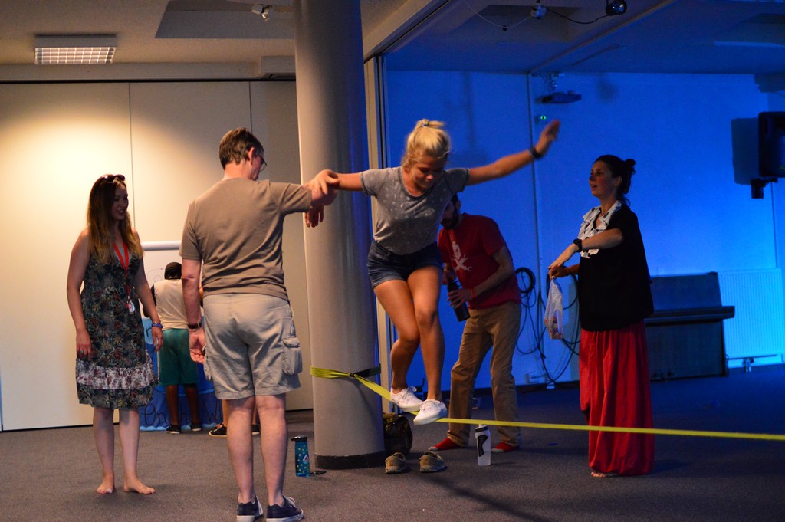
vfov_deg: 25.7
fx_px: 1144
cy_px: 261
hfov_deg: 37.9
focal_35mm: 52
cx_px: 392
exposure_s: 1/125
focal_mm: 35
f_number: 1.8
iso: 3200
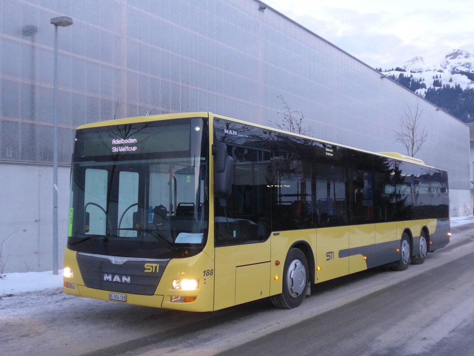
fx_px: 561
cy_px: 178
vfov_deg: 35.1
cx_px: 237
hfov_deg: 45.8
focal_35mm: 41
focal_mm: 8.4
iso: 800
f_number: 2.6
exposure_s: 1/125
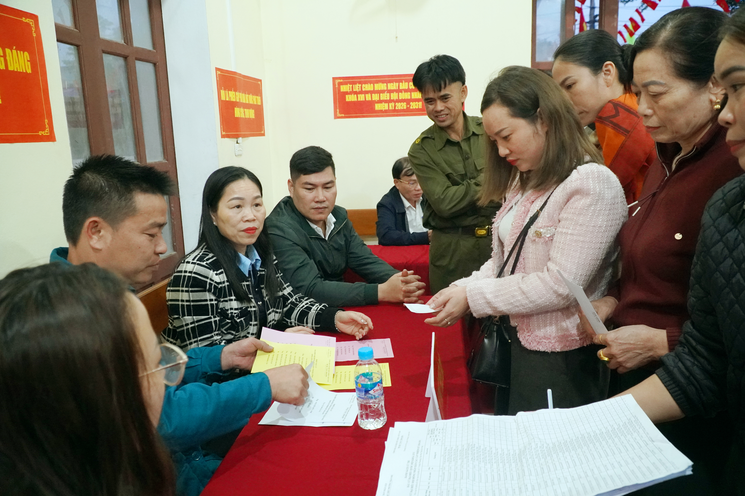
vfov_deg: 47.9
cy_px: 248
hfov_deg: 67.4
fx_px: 559
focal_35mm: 27
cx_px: 372
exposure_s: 1/160
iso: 4000
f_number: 4
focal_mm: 18
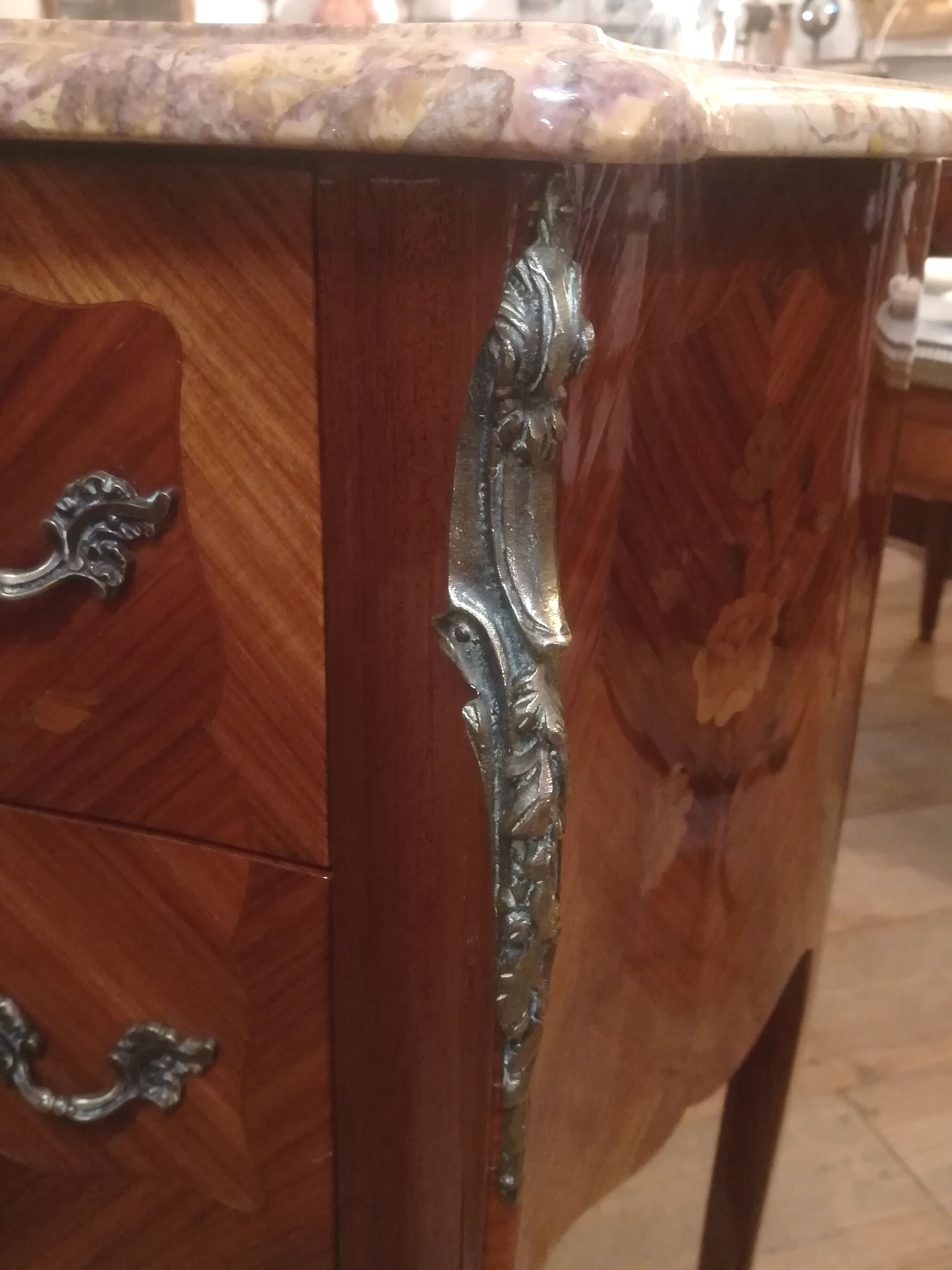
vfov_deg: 55.4
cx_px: 476
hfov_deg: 42.9
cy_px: 635
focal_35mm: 33
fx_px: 1210
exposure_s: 1/14.3
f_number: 2.2
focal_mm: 3.83
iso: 800
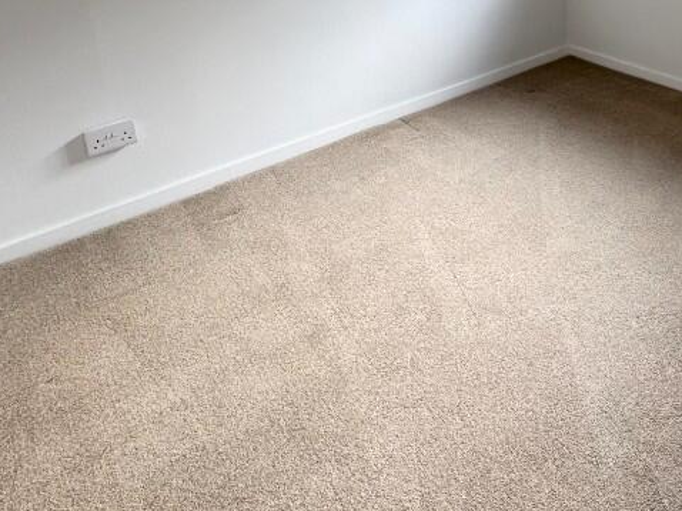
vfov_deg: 39.8
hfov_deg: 54.2
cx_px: 581
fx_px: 591
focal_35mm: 30
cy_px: -24
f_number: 2.2
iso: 40
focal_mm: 2.22
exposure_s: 1/102
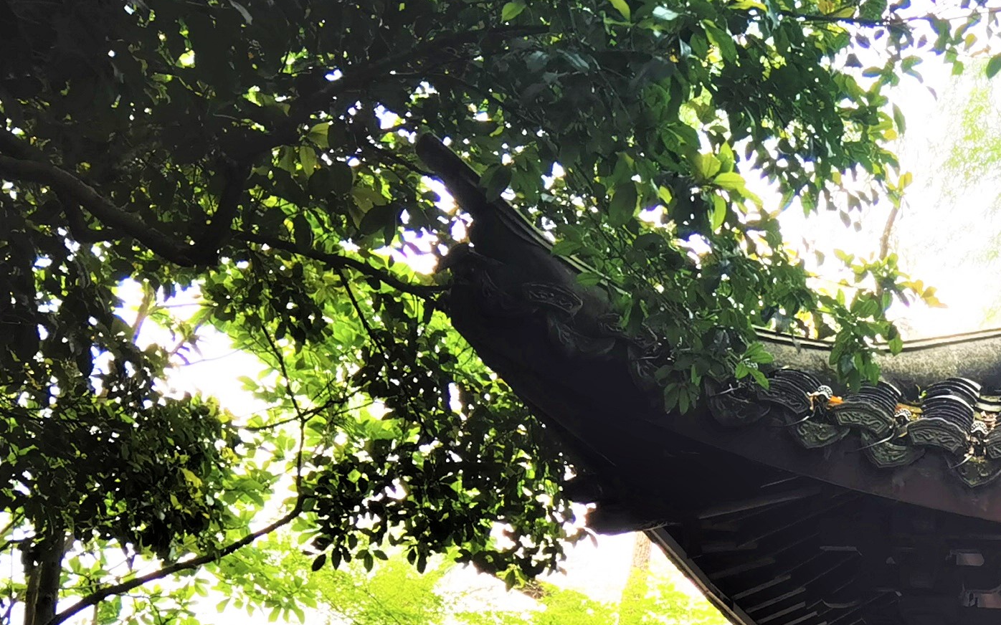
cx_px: 1205
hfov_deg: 22.7
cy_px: 945
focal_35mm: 84
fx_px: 2291
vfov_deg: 14.5
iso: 50
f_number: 1.9
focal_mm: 6.71
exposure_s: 1/320
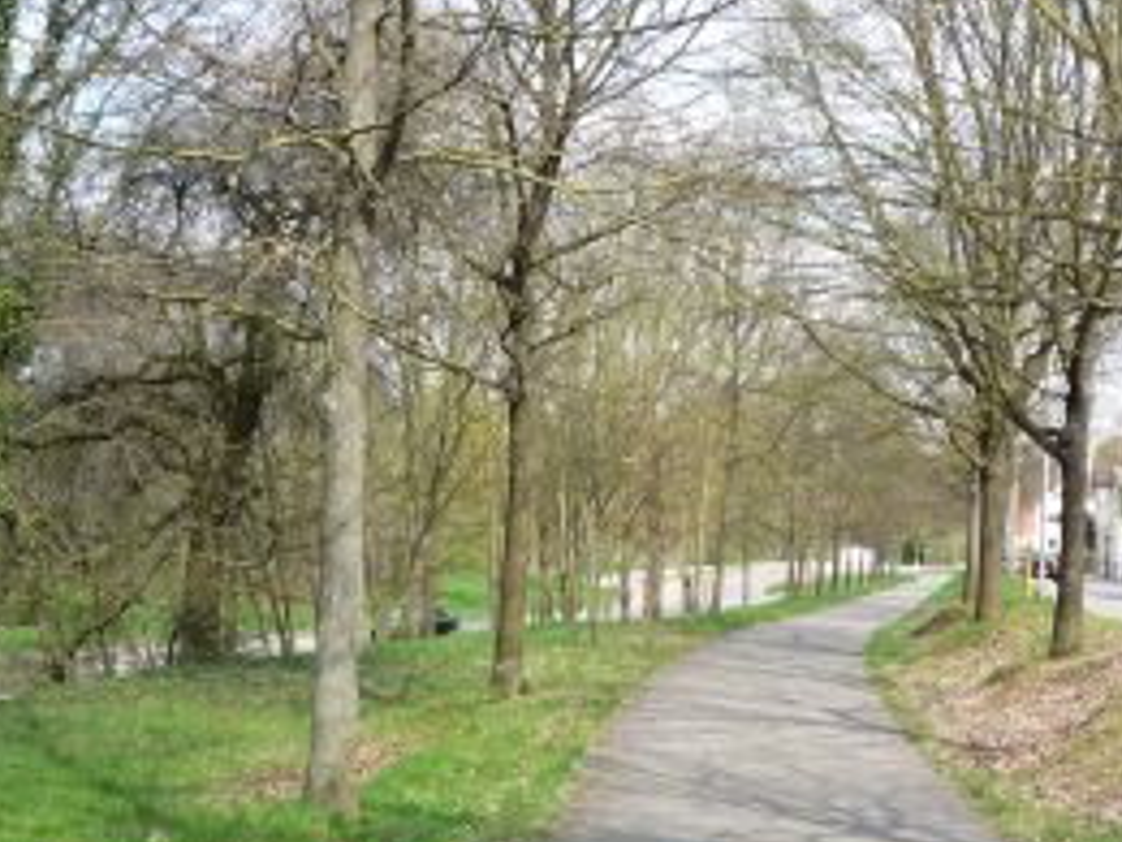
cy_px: 579
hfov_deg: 32.6
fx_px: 1912
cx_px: 656
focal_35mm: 59
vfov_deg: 24.7
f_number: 4
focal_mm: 5.2
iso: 100
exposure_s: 1/250
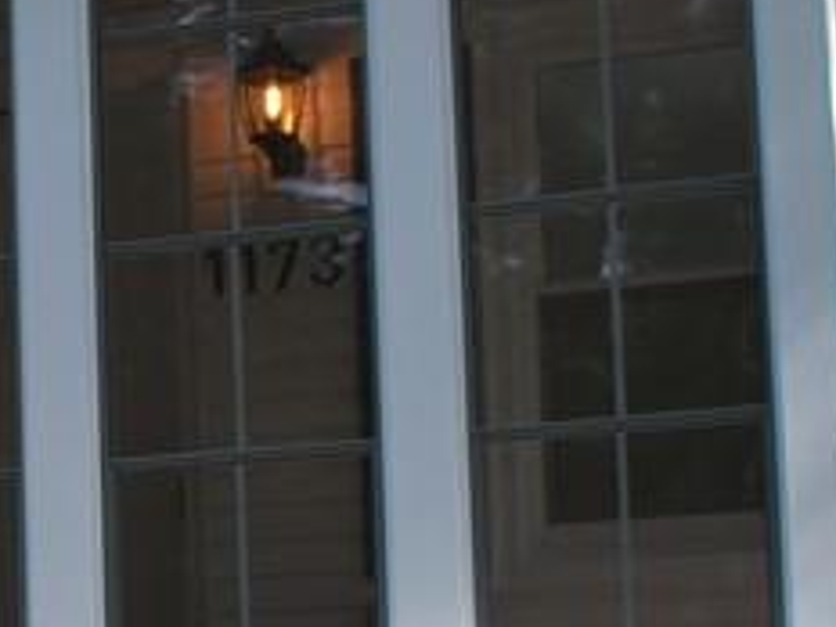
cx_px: -304
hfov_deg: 12.8
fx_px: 3574
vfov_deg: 10.0
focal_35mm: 148
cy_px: 555
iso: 140
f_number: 5.6
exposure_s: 1/125
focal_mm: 22
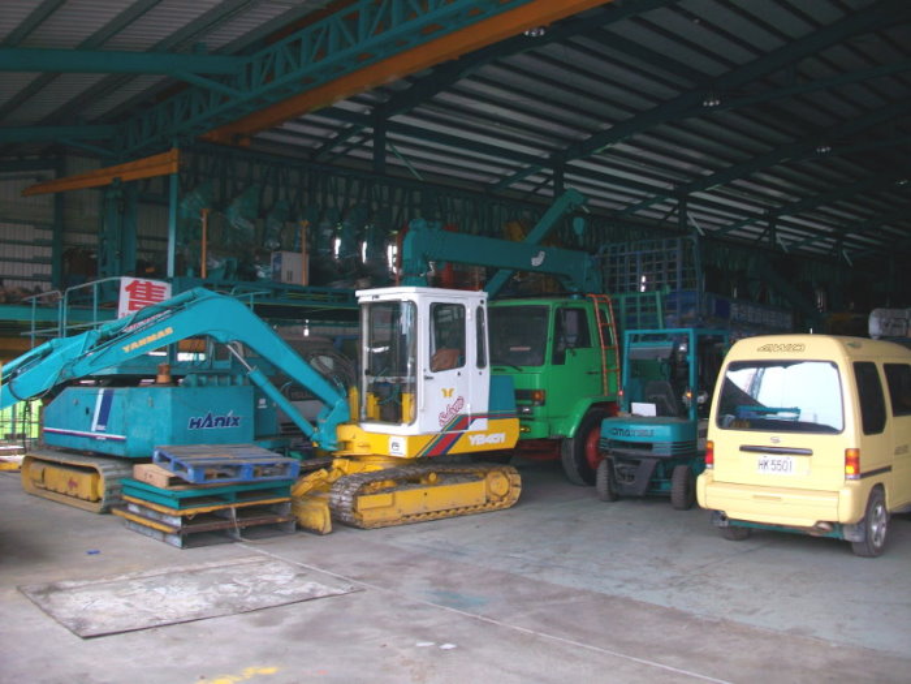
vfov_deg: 44.2
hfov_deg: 56.8
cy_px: 342
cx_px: 456
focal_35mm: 32
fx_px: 842
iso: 64
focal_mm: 5.7
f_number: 2.8
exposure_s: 1/100
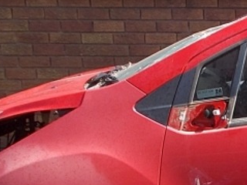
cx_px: 325
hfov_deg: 18.4
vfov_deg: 14.8
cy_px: 149
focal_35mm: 99
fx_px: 706
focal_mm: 4.6
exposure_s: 1/320
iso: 80
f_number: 3.2
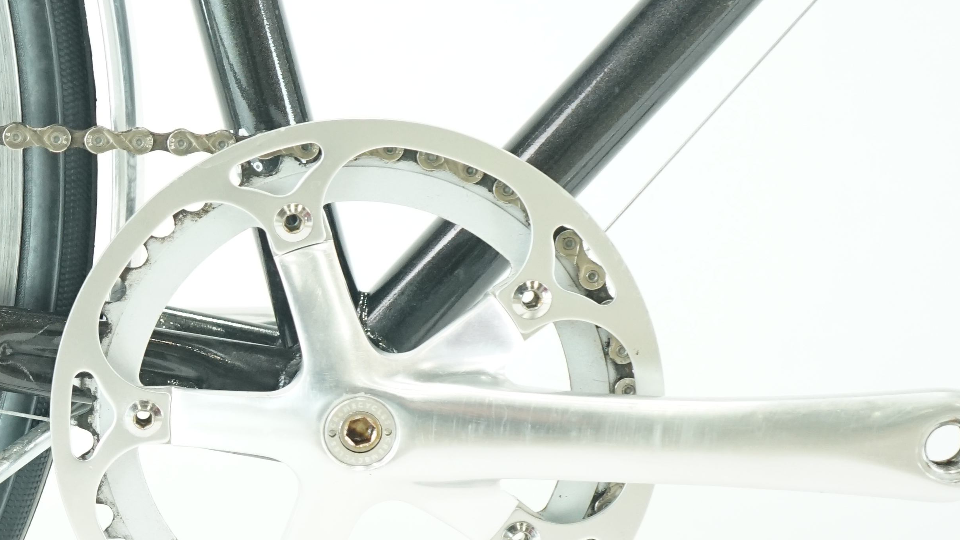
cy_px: 345
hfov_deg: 21.5
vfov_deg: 13.0
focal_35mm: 93
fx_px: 2368
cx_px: -140
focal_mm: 36
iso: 2000
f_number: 4
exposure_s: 1/200
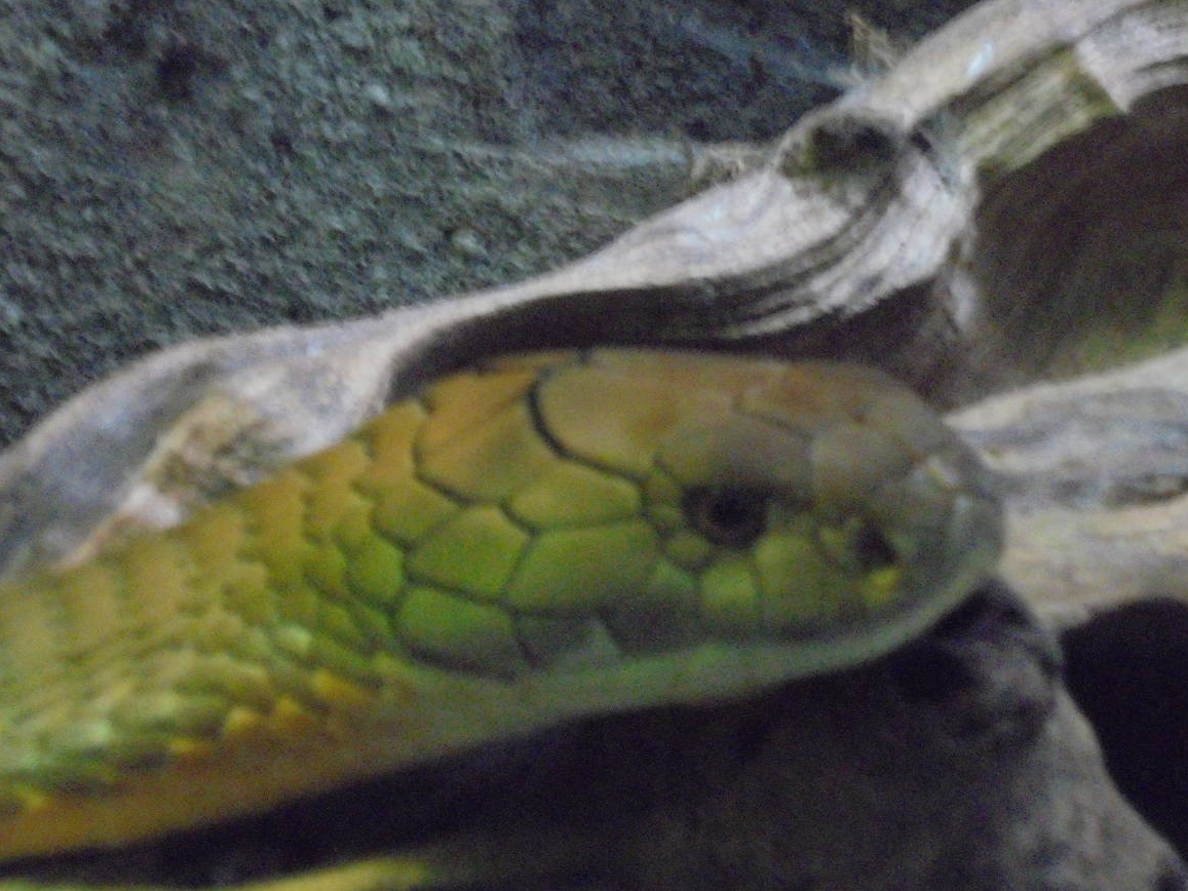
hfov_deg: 13.3
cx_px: 508
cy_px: 570
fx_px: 5080
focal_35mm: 148
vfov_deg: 10.0
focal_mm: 19.2
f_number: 5.1
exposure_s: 1/6
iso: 800
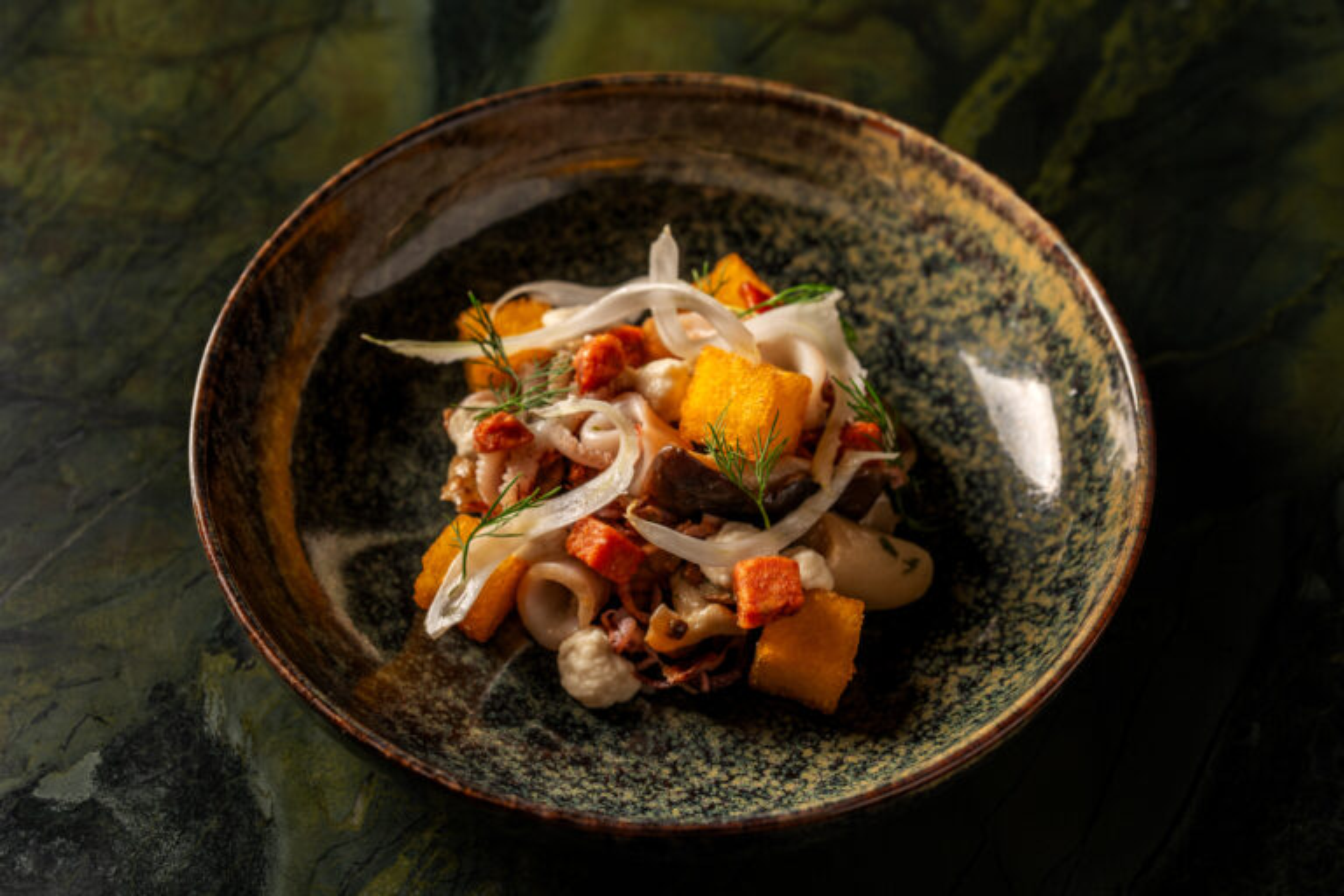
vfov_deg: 27.0
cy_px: 448
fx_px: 1867
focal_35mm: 50
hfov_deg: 39.6
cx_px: 672
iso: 200
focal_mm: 50
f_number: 5.6
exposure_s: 1/200
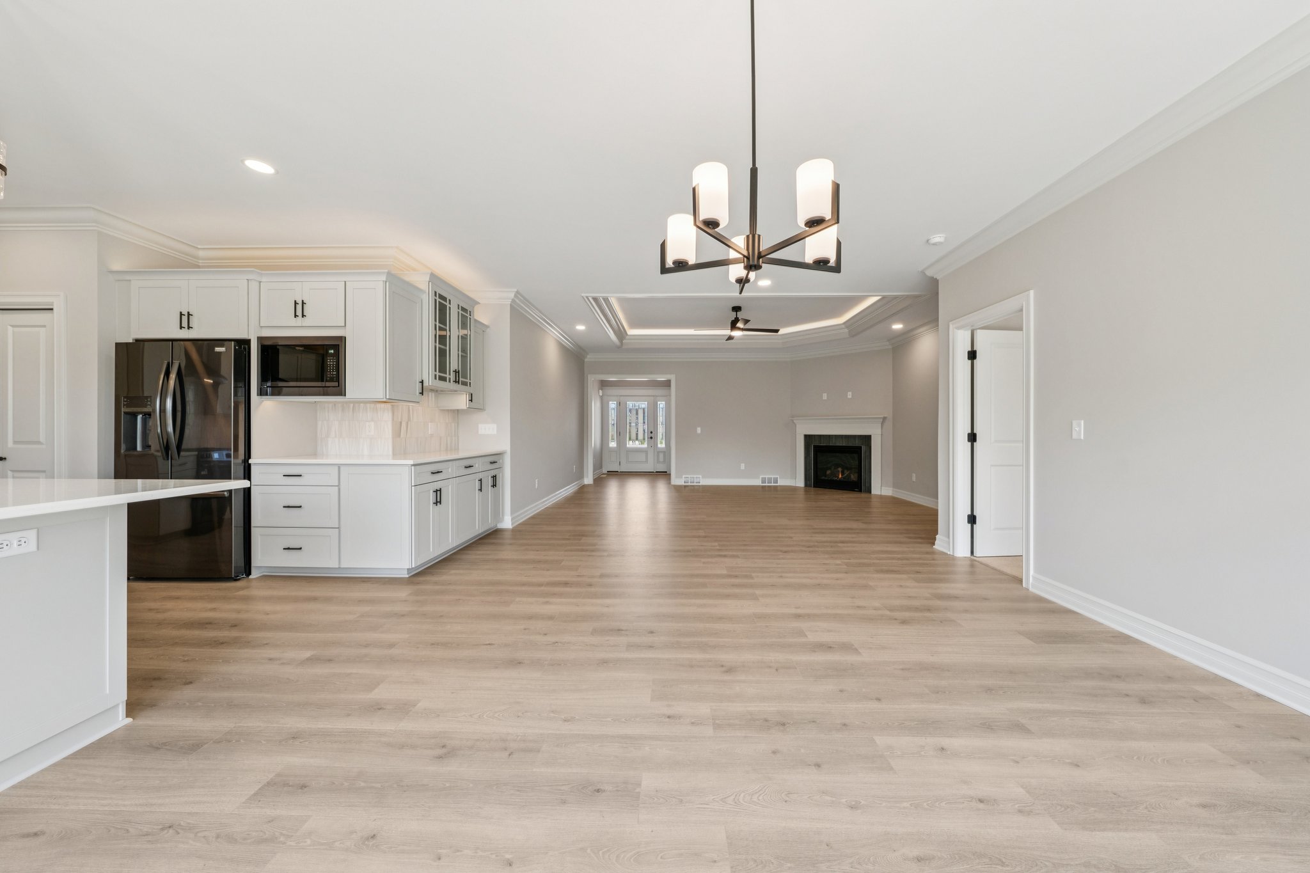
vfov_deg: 90.0
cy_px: 436
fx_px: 437
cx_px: 655
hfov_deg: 112.6
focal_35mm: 12
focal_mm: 12
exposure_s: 1/30
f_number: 9
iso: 250
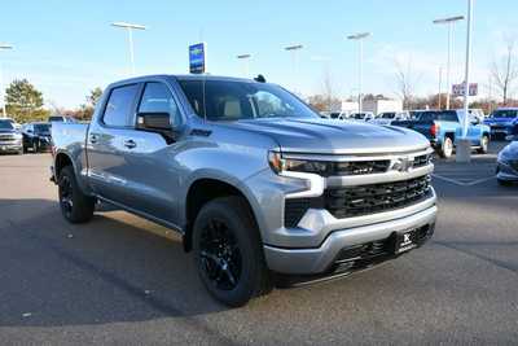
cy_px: 173
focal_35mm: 30
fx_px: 432
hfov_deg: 61.9
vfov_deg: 43.6
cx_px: 259
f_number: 7.1
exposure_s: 1/250
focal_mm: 20
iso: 200
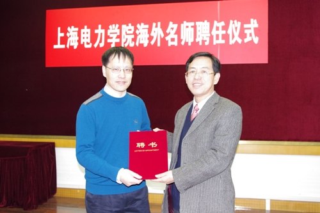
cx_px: 160
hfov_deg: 49.6
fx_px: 347
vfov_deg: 34.2
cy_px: 106
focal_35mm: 39
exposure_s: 1/25
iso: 1600
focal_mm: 26.25
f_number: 5
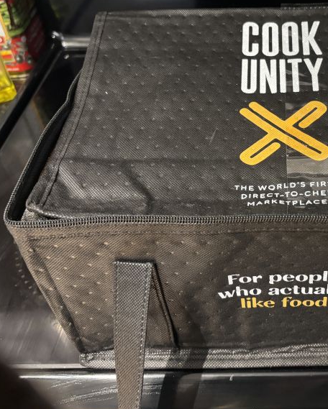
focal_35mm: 41
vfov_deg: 44.6
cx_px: 267
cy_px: 170
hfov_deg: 35.2
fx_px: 497
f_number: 1.6
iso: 640
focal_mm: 5.96
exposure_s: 1/30
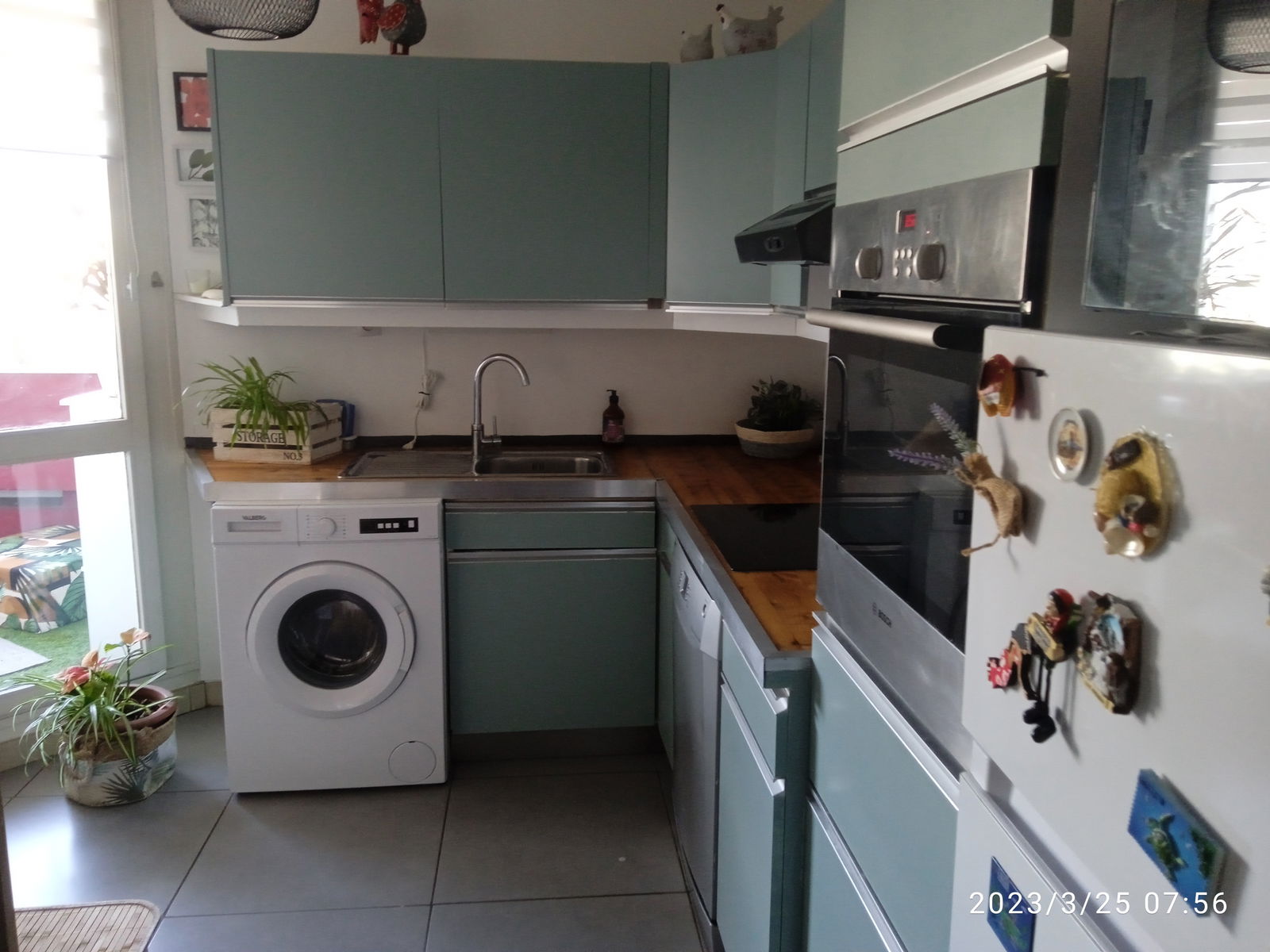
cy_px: 476
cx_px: 635
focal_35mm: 28
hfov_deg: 63.4
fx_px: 1027
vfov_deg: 49.7
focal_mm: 3.43
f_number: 2.2
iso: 385
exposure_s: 1/20
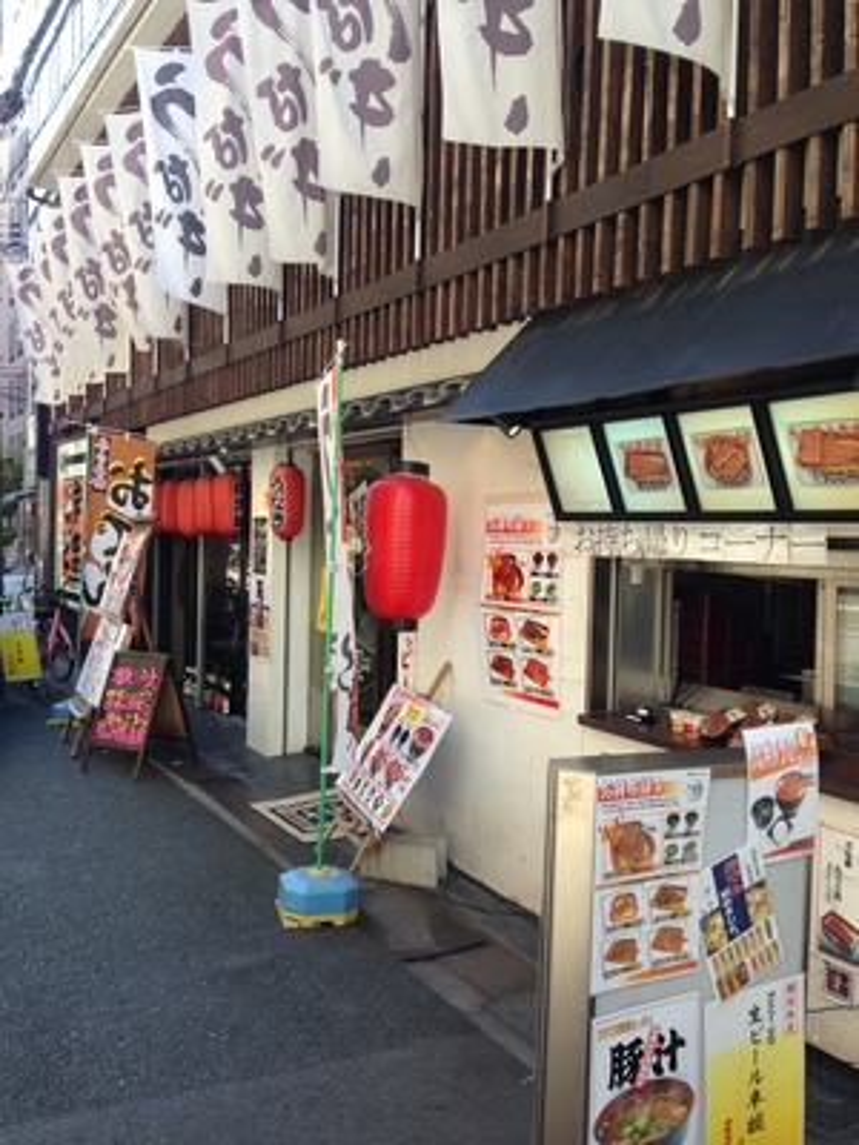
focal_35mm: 33
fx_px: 1092
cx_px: 430
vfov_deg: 55.4
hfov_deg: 42.9
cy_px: 572
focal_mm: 4.12
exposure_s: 1/218
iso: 50
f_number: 2.4
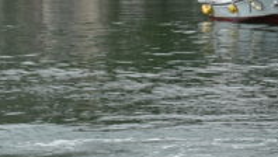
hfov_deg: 10.6
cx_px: 557
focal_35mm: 187
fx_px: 1378
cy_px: -27
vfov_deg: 6.5
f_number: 9
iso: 100
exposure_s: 1/320
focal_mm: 23
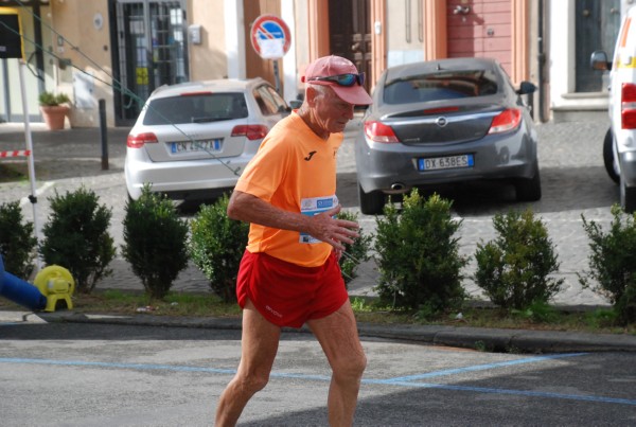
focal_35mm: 112
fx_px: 1992
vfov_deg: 12.2
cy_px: 214
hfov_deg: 18.1
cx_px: 318
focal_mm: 75
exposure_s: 1/1600
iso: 1000
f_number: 6.3
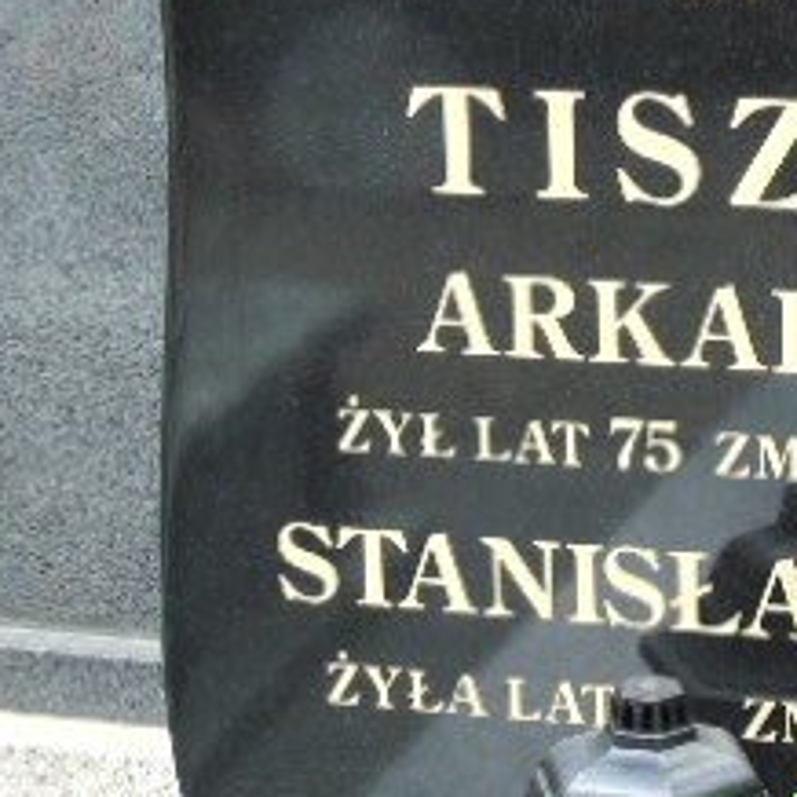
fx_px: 3647
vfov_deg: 12.5
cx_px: 600
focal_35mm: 140
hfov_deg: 12.4
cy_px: 362
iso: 80
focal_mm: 9.6
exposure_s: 1/125
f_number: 4.3
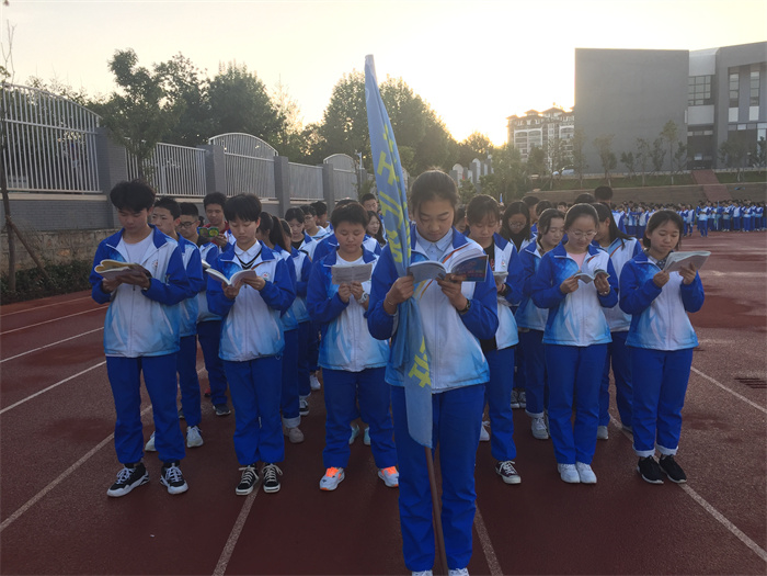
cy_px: 288
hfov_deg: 61.7
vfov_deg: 48.2
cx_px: 384
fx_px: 643
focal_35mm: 29
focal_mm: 4.15
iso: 32
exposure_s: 1/116
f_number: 2.2
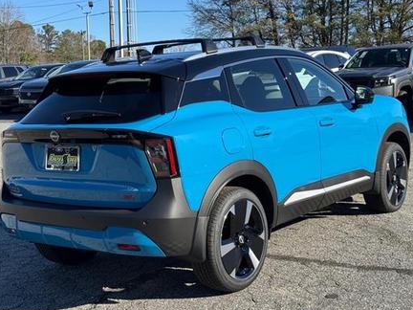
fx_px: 668
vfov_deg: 26.1
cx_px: 205
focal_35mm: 56
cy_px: 164
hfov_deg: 34.3
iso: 64
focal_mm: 6.76
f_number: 1.78
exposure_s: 1/2717
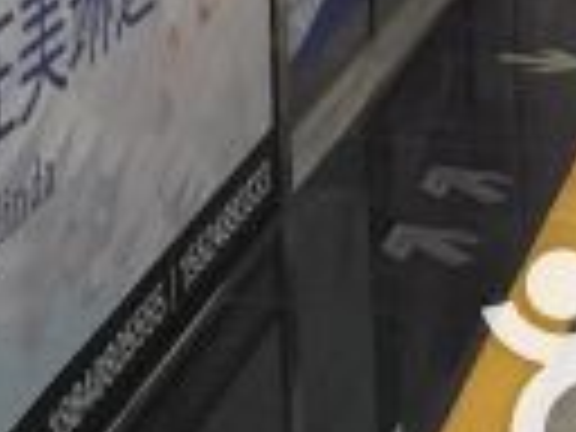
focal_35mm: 158
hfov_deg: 12.4
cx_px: 36
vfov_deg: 8.6
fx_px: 2629
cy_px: -592
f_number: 2.2
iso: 125
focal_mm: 4.15
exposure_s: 1/17
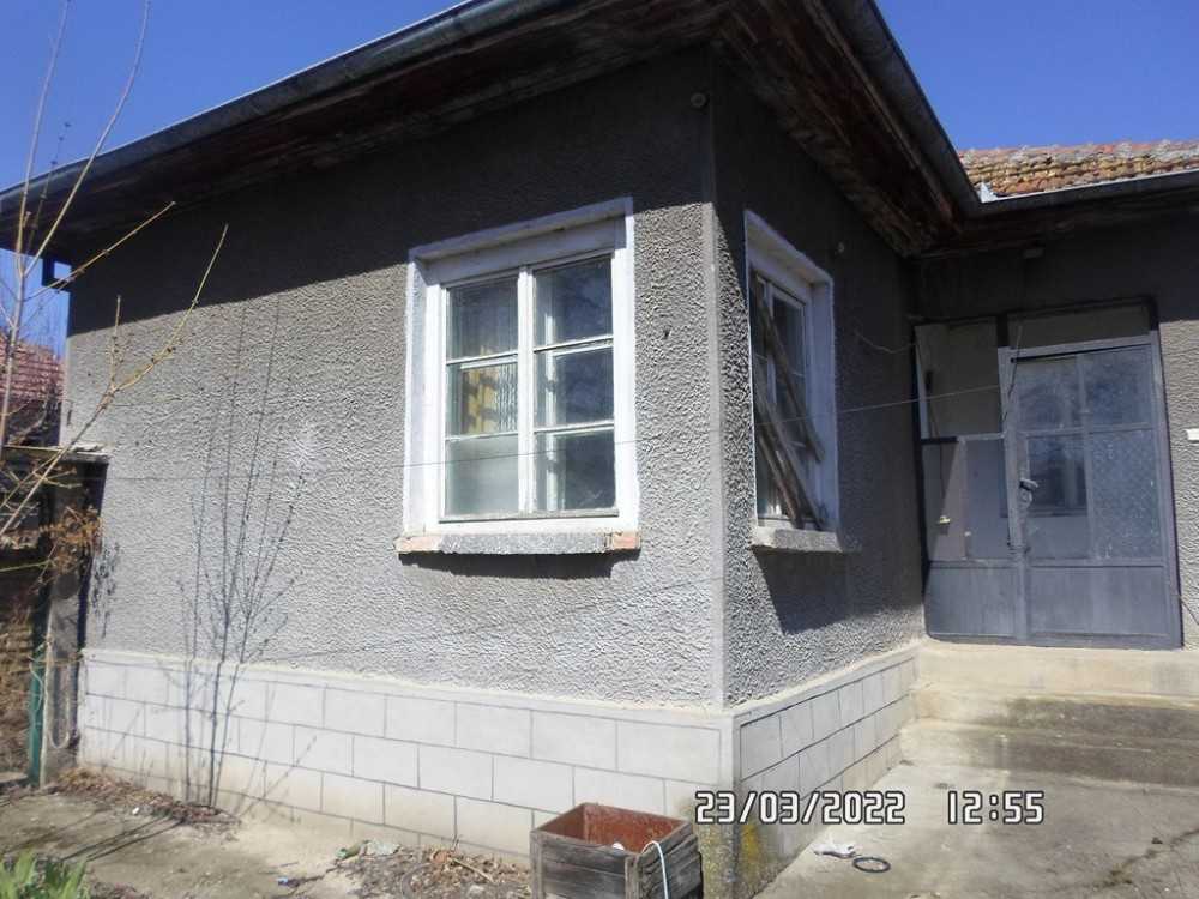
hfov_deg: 69.4
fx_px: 866
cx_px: 600
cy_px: 450
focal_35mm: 25
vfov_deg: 54.9
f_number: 2.5
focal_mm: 4.5
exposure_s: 1/1500
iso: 80
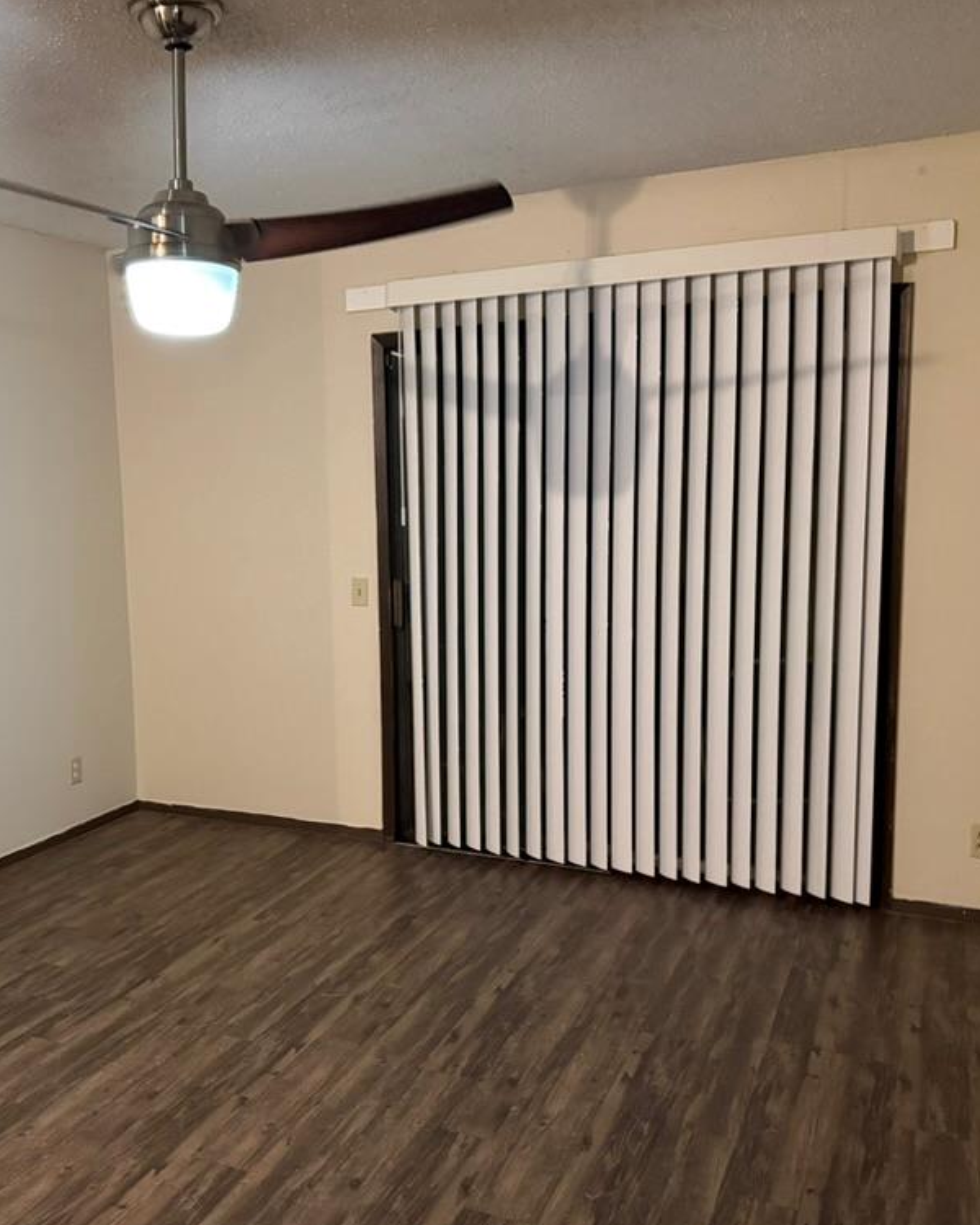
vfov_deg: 55.7
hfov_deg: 45.2
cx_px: 335
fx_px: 1160
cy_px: 622
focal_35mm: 32
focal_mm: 6.76
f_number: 1.78
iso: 1000
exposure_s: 1/40
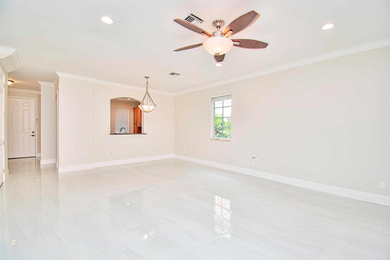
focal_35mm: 15
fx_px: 162
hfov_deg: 100.4
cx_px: 195
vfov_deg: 77.3
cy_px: 130
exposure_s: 1/125
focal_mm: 10
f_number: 5.6
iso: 500
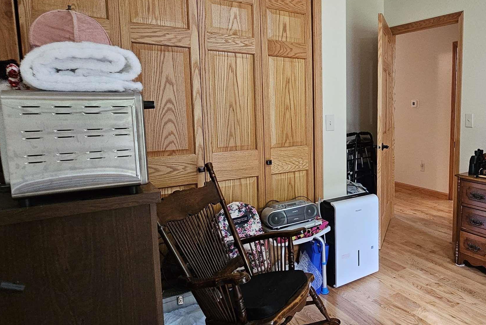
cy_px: 147
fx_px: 338
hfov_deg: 66.1
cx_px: 377
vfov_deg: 51.2
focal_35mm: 25
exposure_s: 1/30
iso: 400
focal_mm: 2.2
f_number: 2.2
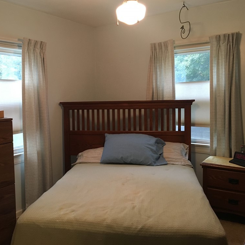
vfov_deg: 47.2
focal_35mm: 35
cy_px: 120
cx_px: 92
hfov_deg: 46.8
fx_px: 280
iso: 160
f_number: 2.2
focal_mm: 4.15
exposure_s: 1/30
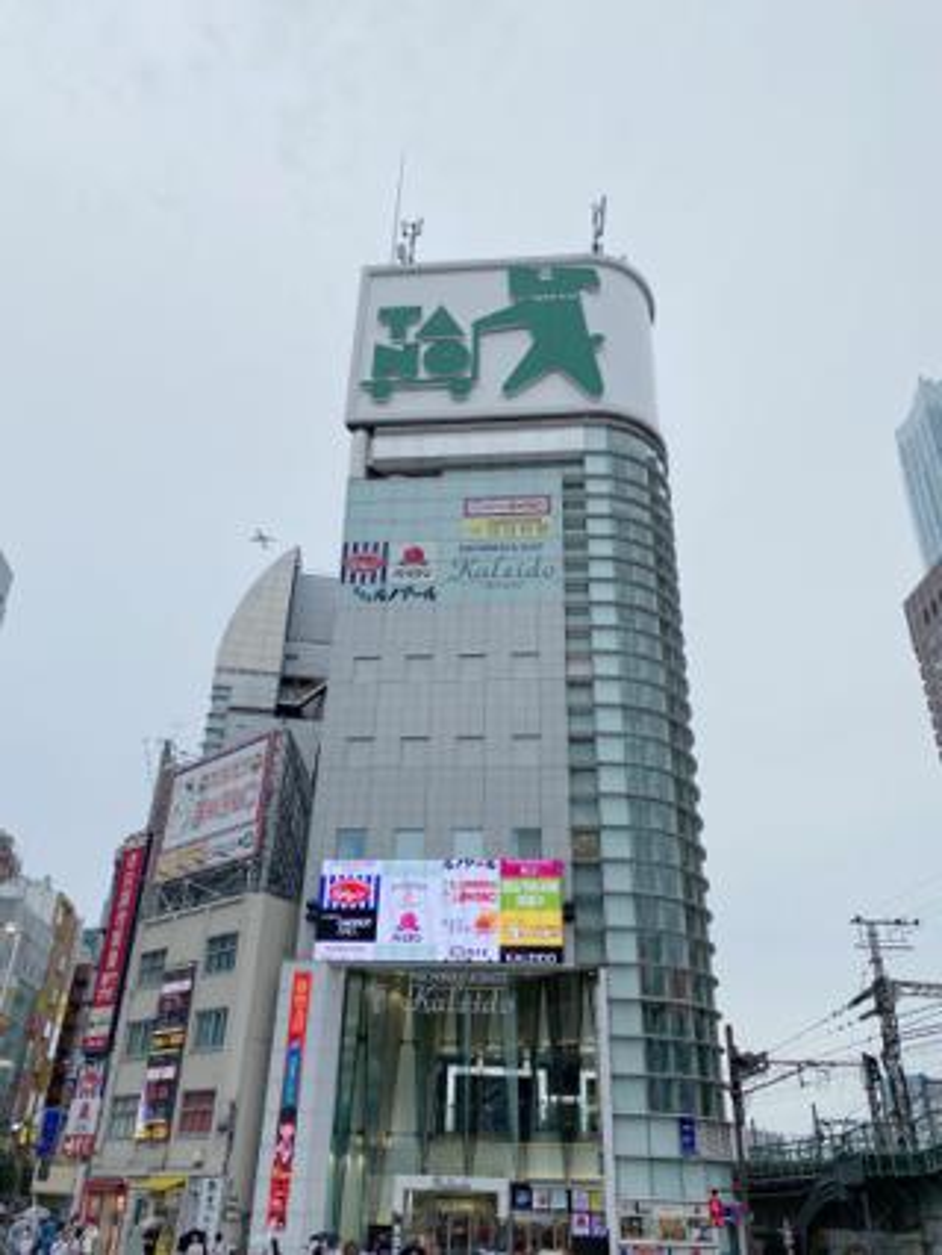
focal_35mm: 26
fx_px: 942
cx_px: 471
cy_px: 628
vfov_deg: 67.3
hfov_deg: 53.1
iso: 32
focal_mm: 4.25
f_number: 1.8
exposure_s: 1/998
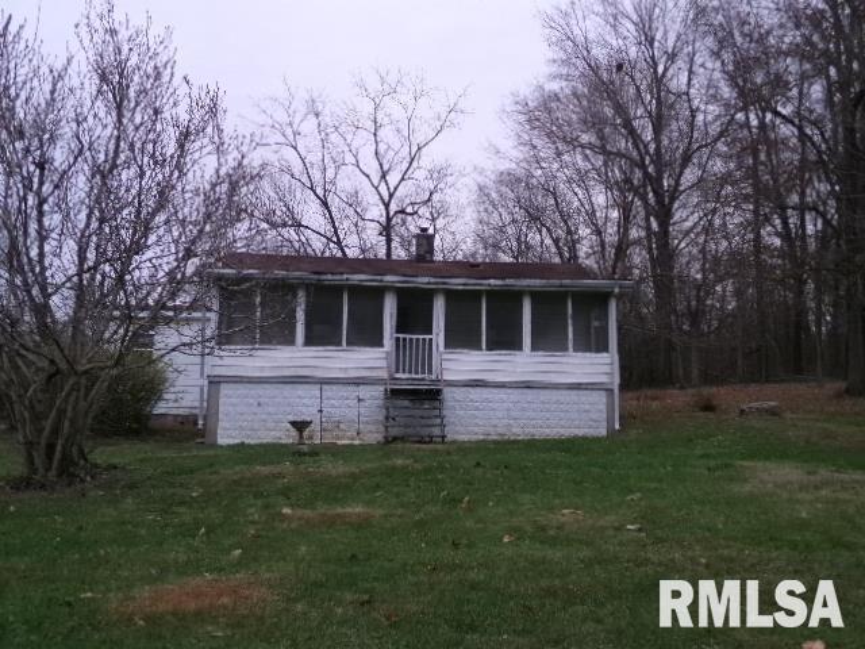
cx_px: 432
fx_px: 925
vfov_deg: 38.7
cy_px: 324
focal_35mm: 37
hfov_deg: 50.1
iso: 200
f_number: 4
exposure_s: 1/30
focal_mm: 6.6
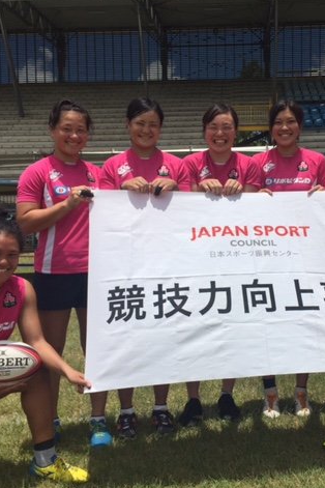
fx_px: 555
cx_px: 229
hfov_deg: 32.2
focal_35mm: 41
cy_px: 242
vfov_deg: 47.4
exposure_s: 1/5650
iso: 32
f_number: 2.2
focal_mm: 4.15
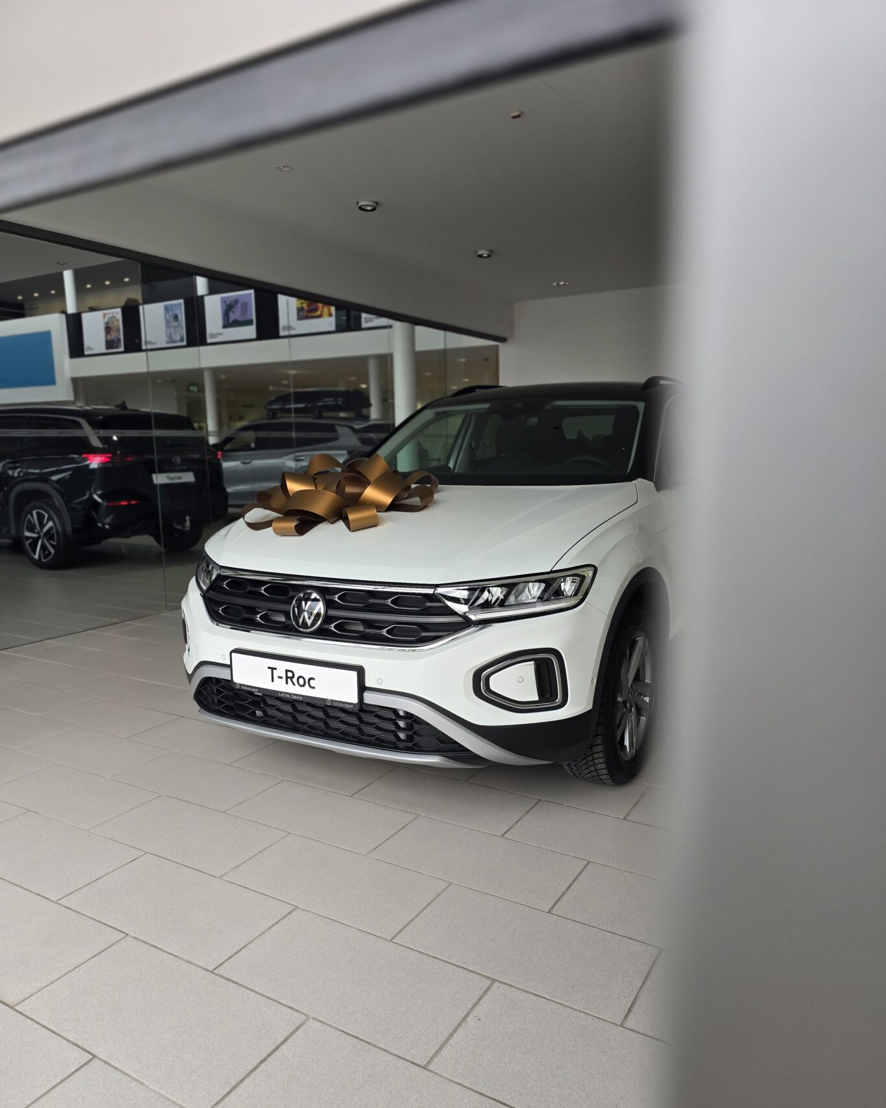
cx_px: 443
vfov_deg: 70.2
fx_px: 787
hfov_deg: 58.8
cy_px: 590
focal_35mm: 24
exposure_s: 1/359
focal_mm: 6.3
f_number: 1.7
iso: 50
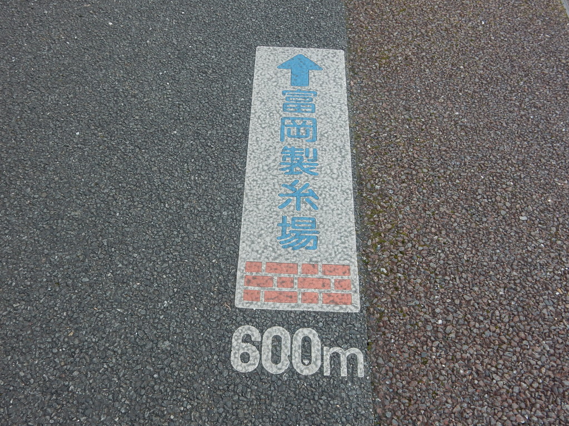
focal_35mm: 36
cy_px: 213
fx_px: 592
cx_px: 284
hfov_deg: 51.4
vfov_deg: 39.7
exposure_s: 1/60
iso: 125
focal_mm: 6.4
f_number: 4
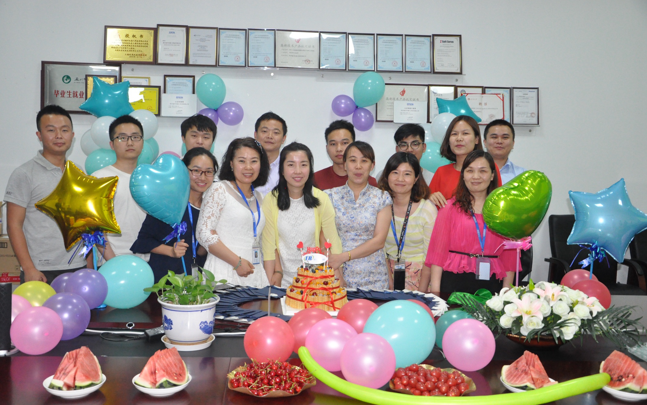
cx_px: 322
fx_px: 679
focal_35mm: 39
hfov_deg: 50.9
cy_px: 217
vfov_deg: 33.1
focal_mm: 25
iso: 2000
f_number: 5
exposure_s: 1/60
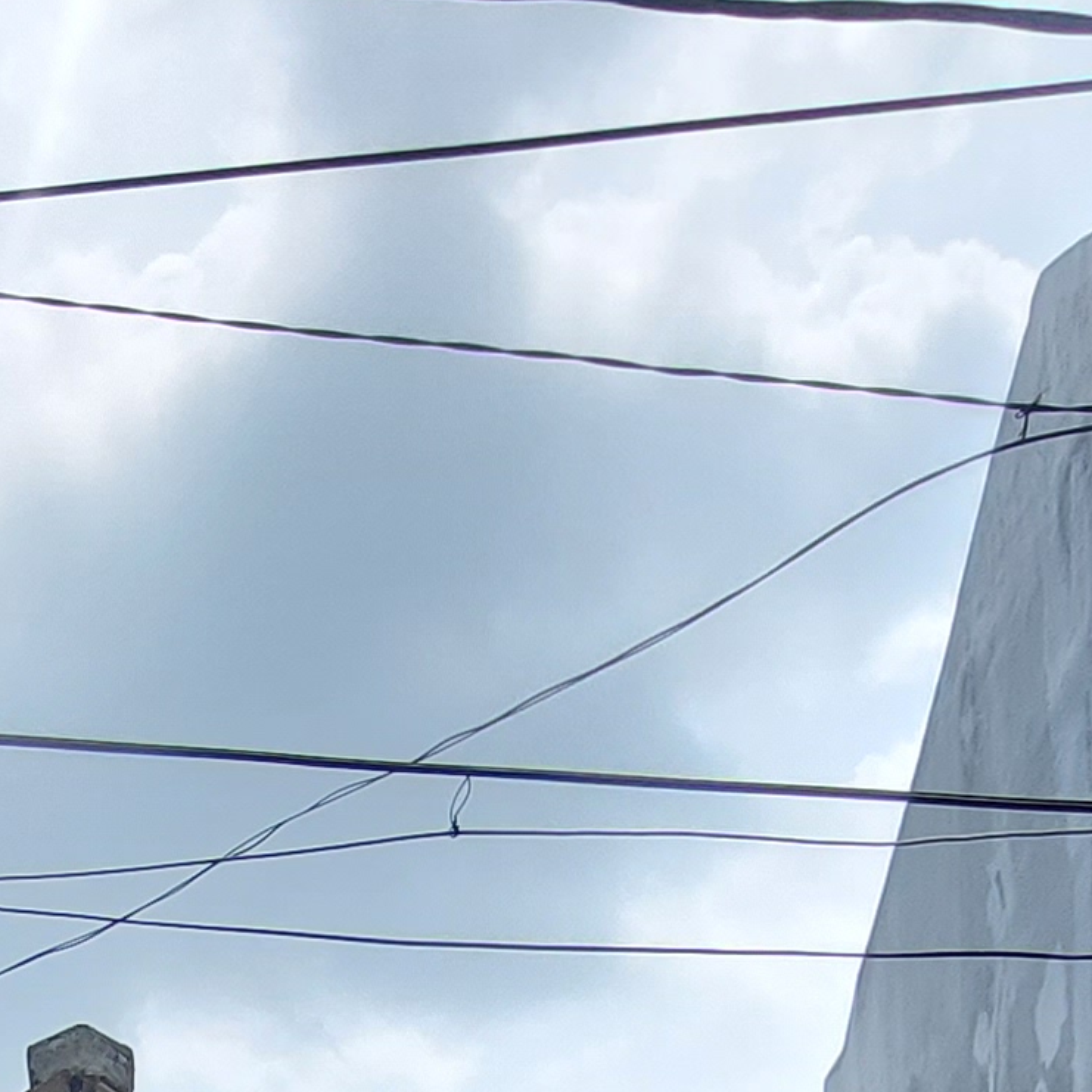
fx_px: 2213
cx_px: 112
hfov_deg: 26.8
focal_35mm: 62
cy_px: 1938
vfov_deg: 20.3
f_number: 2.2
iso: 50
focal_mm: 1.74
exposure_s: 1/1245
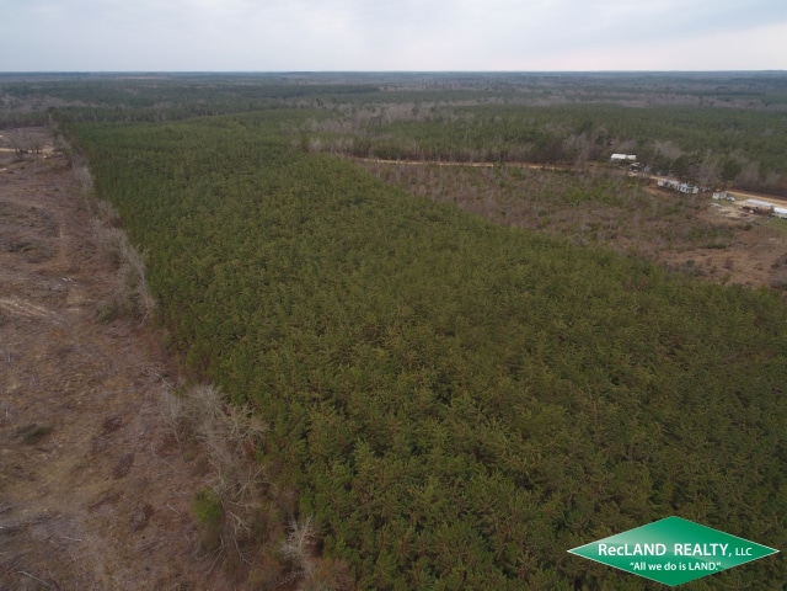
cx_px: 394
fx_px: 455
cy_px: 296
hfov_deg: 81.7
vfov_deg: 66.0
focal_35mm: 20
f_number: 2.8
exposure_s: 1/226
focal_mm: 3.61
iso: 100
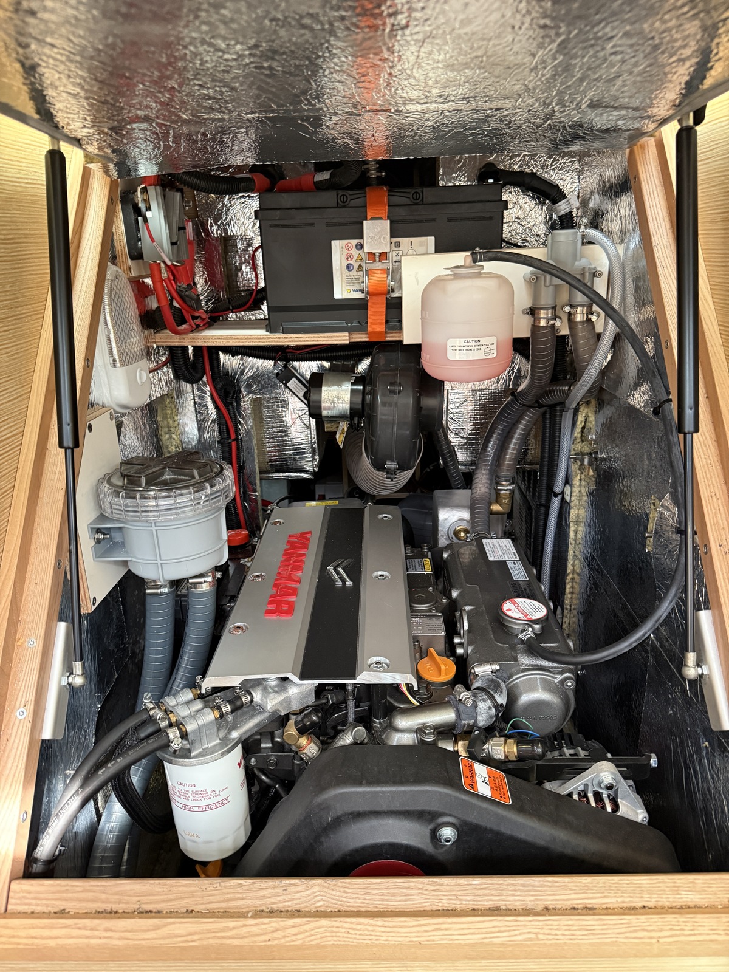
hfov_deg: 56.8
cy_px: 486
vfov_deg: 71.6
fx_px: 674
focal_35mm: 24
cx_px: 364
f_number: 1.78
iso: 640
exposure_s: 1/50
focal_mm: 6.76
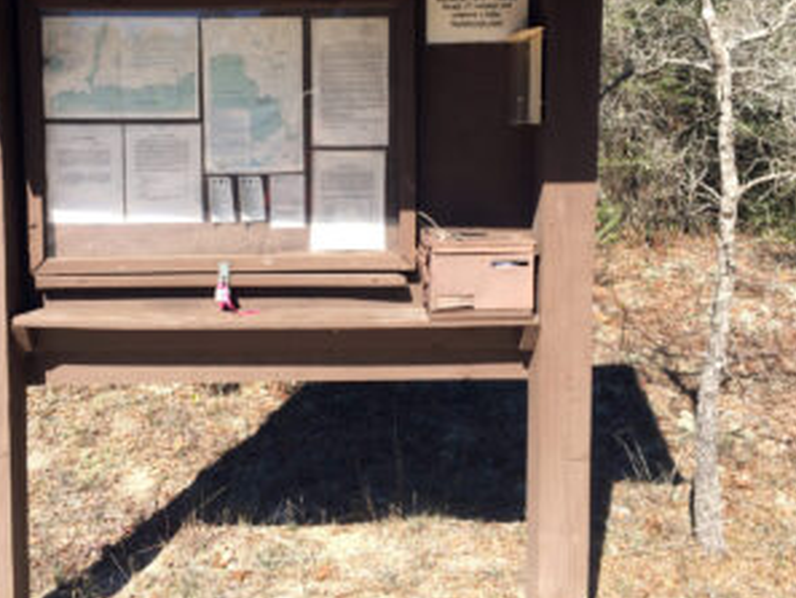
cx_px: 324
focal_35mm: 39
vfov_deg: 36.6
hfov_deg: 47.6
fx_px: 897
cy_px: 217
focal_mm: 4.15
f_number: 2.2
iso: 32
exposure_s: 1/1053
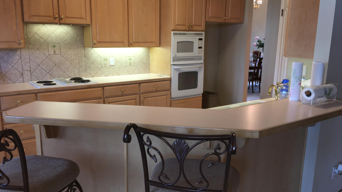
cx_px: 170
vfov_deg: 36.7
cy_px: 102
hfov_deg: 61.0
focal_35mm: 32
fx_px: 290
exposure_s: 1/30
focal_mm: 4.15
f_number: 2.2
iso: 25
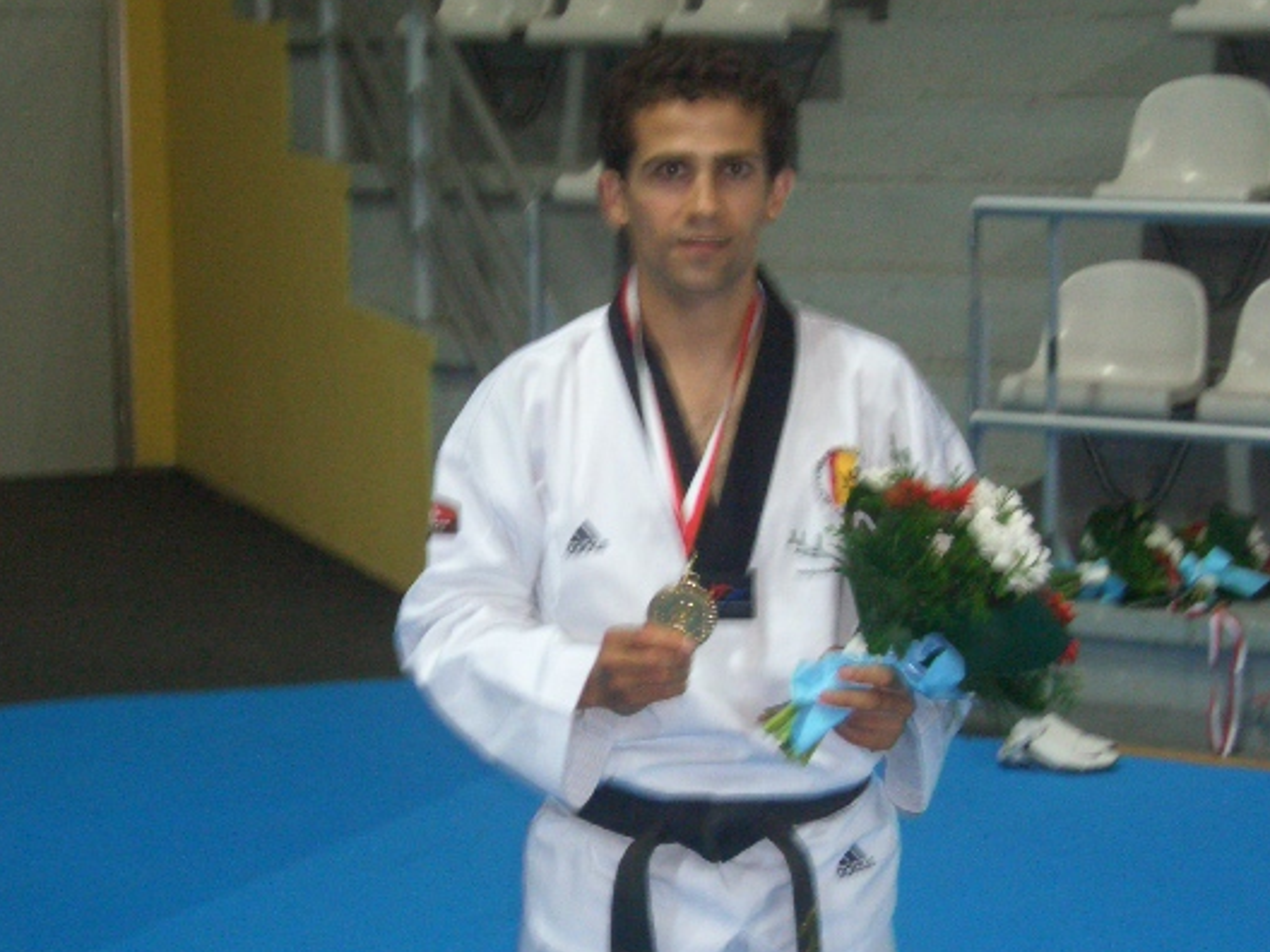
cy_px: 426
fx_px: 2715
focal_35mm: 74
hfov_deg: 26.3
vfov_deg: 19.9
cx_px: 580
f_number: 5
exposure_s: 1/40
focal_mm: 8.1
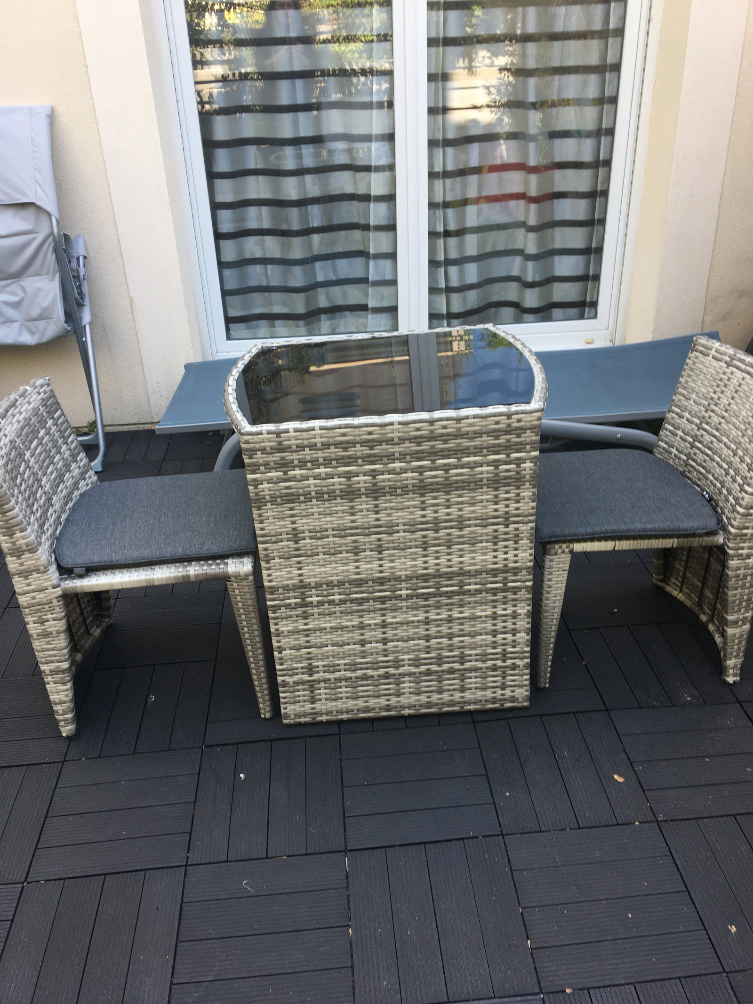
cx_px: 376
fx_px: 841
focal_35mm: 29
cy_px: 502
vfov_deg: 61.7
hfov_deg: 48.2
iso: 25
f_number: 2.2
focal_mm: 4.15
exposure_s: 1/100
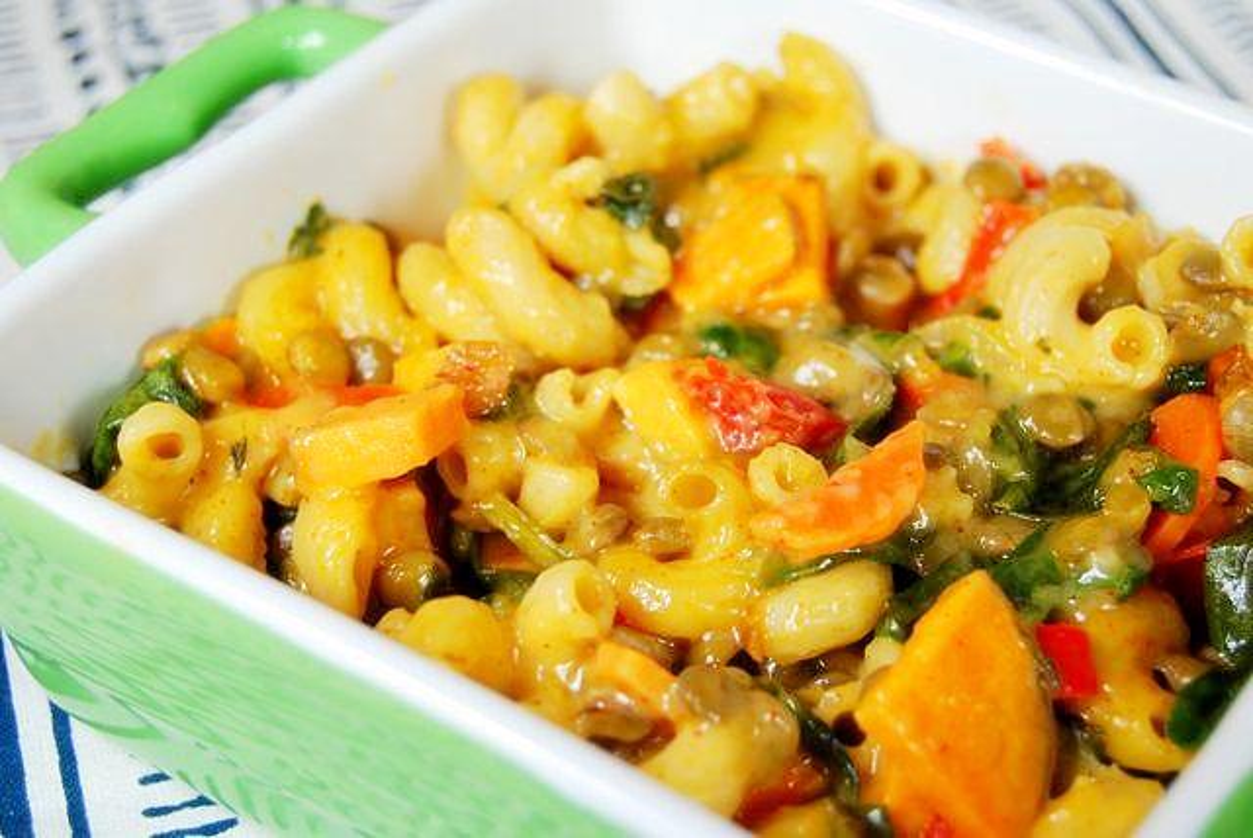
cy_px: 419
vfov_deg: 18.2
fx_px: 2613
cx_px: 626
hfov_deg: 27.0
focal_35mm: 75
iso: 800
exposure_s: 1/250
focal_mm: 50
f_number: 7.1
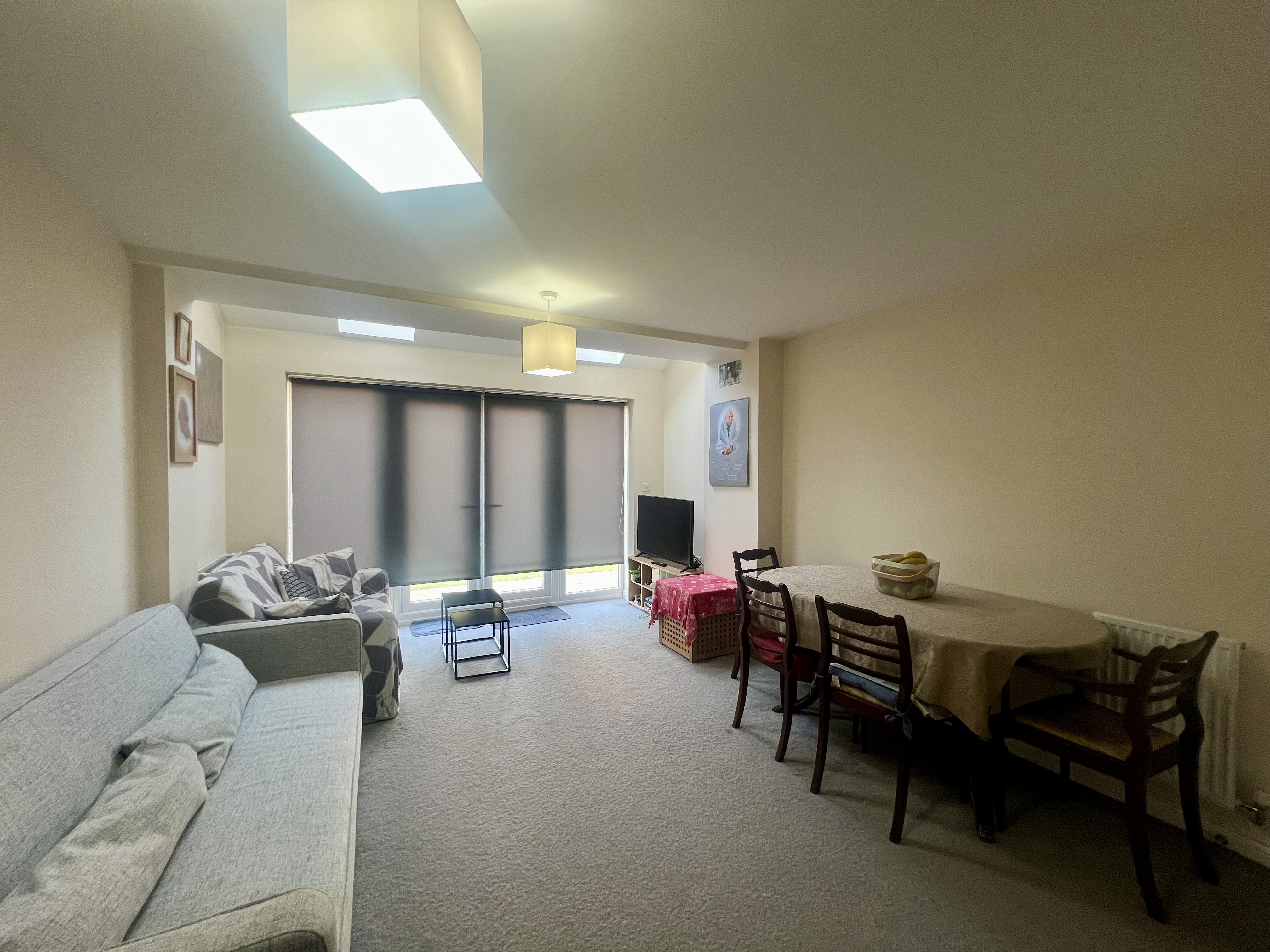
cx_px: 635
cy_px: 476
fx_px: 477
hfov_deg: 106.2
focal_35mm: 13
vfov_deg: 89.9
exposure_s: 1/50
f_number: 1.8
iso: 160
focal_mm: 1.57
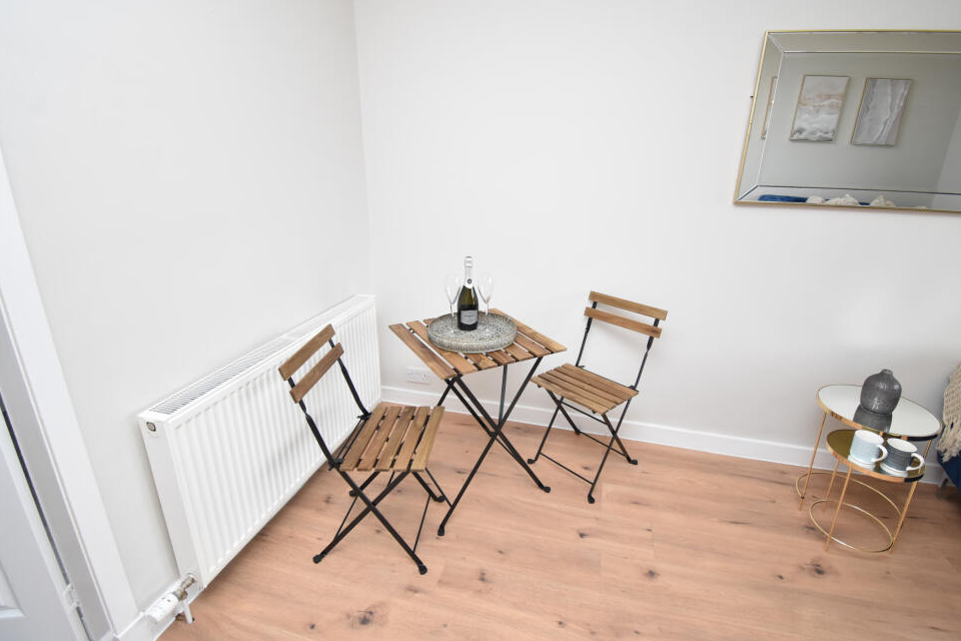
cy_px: 307
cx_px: 494
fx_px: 427
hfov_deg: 96.7
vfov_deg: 73.7
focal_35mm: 16
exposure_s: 1/125
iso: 900
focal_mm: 10
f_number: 4.5
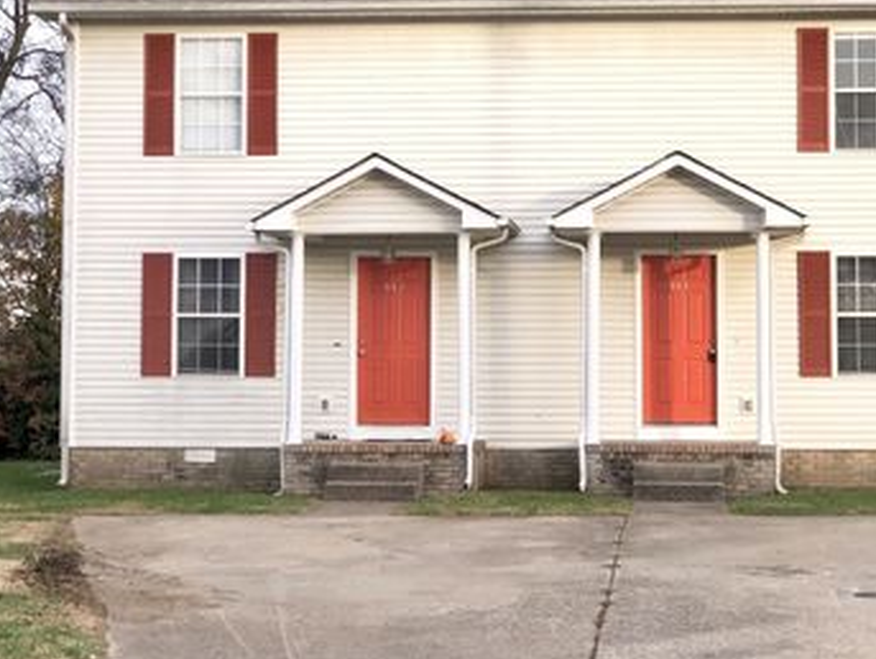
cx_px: 536
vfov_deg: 17.8
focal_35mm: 83
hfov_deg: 23.5
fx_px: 2103
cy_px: 226
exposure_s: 1/120
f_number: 2.8
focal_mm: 6.6
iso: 20
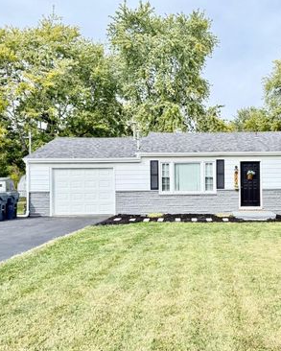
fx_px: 333
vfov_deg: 55.6
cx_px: 201
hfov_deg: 44.7
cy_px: 178
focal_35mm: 32
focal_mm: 6.76
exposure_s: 1/1075
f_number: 1.78
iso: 100
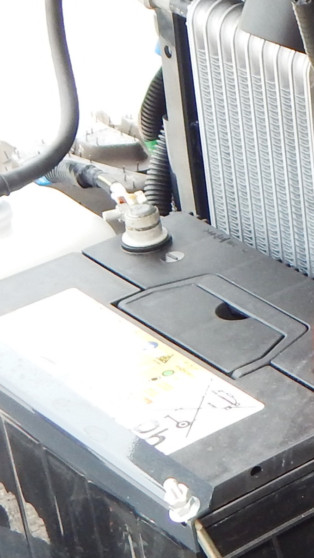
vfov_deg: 16.6
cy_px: 195
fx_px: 1908
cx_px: 684
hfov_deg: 8.7
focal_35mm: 129
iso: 125
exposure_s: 1/200
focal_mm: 5.6
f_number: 3.2
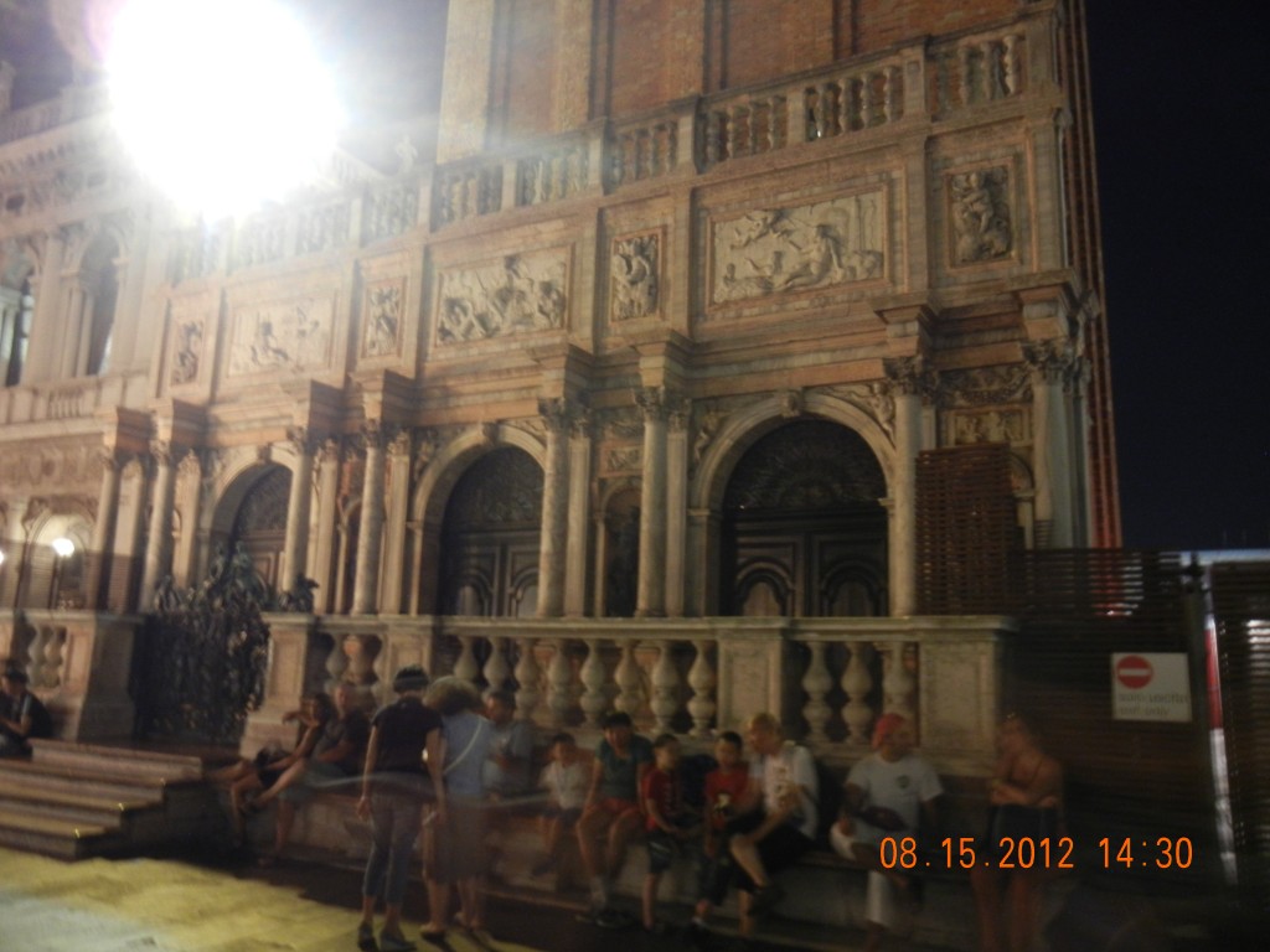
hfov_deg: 60.0
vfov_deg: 46.8
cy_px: 476
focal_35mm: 30
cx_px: 635
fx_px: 1101
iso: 400
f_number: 3.5
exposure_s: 1
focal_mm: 5.4
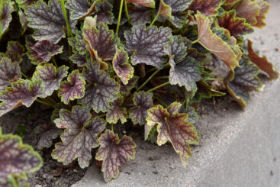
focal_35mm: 105
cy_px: 19
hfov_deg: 19.4
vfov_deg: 12.9
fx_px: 817
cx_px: 90
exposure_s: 1/200
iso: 200
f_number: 4.5
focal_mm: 55
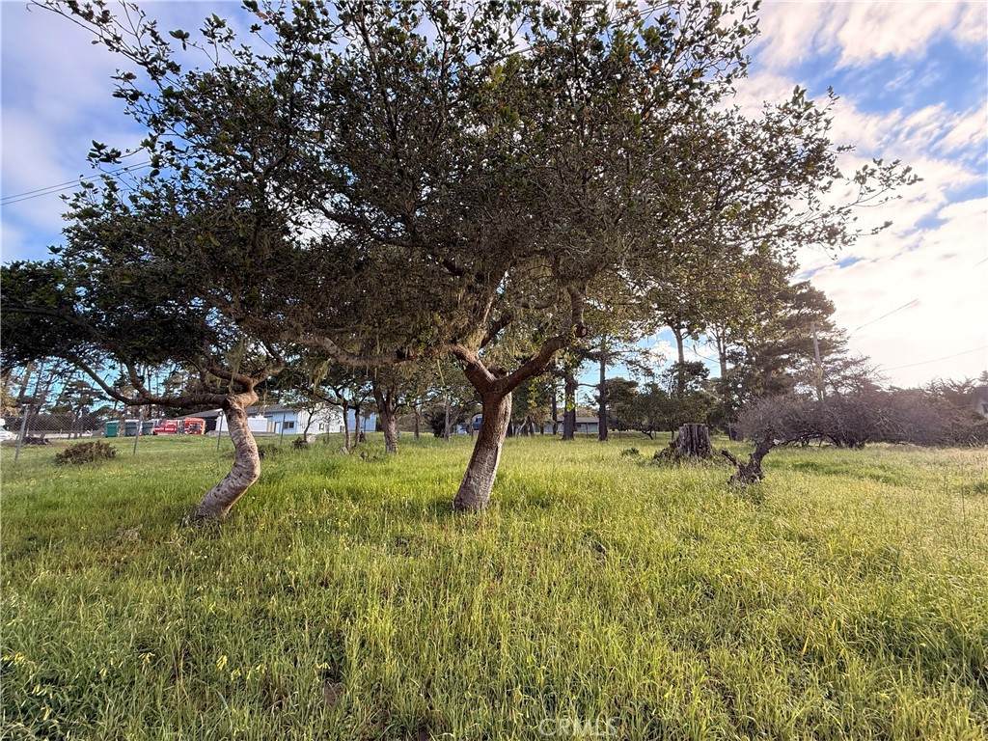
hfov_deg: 102.1
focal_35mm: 14
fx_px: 400
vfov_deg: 85.7
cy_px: 370
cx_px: 494
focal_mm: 2.22
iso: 64
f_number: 2.2
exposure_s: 1/259
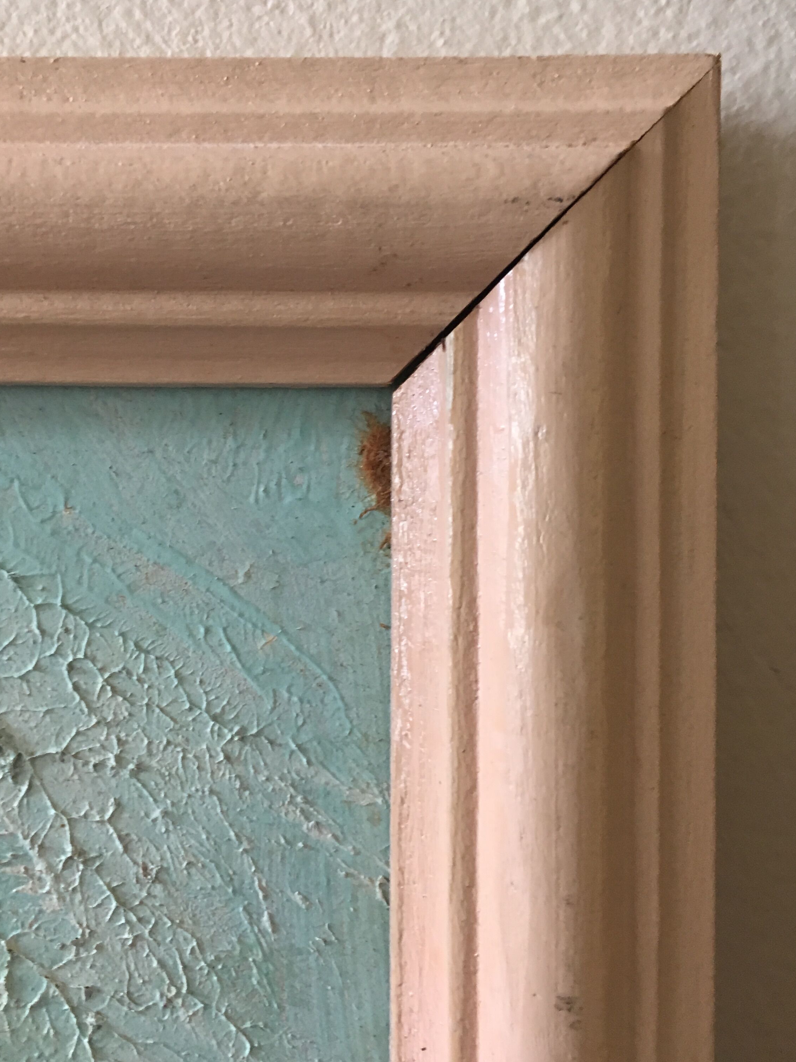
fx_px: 1196
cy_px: 524
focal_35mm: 39
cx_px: 282
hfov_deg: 36.5
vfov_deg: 47.9
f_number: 2.2
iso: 125
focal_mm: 4.15
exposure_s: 1/33
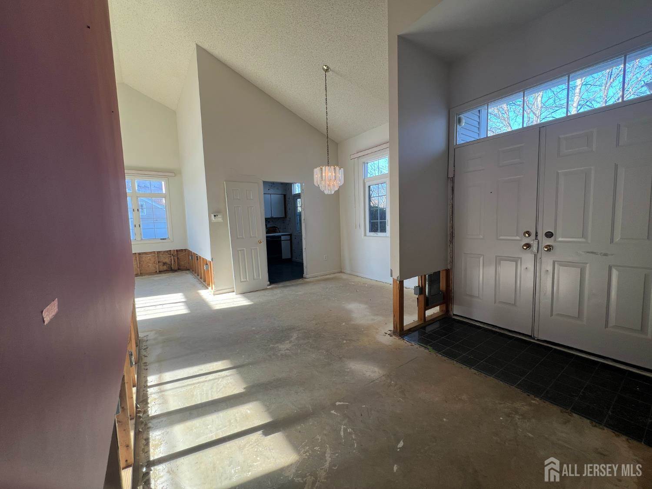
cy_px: 244
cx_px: 326
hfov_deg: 106.2
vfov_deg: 89.9
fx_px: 245
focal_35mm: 13
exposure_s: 1/99
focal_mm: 1.57
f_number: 1.8
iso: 40
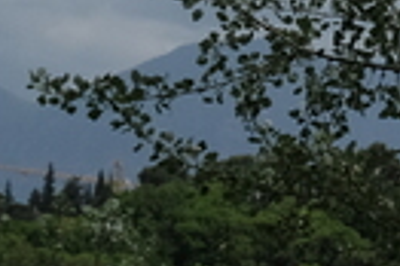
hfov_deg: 6.2
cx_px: 1298
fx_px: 3307
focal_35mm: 298
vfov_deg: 4.6
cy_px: -44
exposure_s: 1/2700
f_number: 8
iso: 640
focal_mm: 25.1
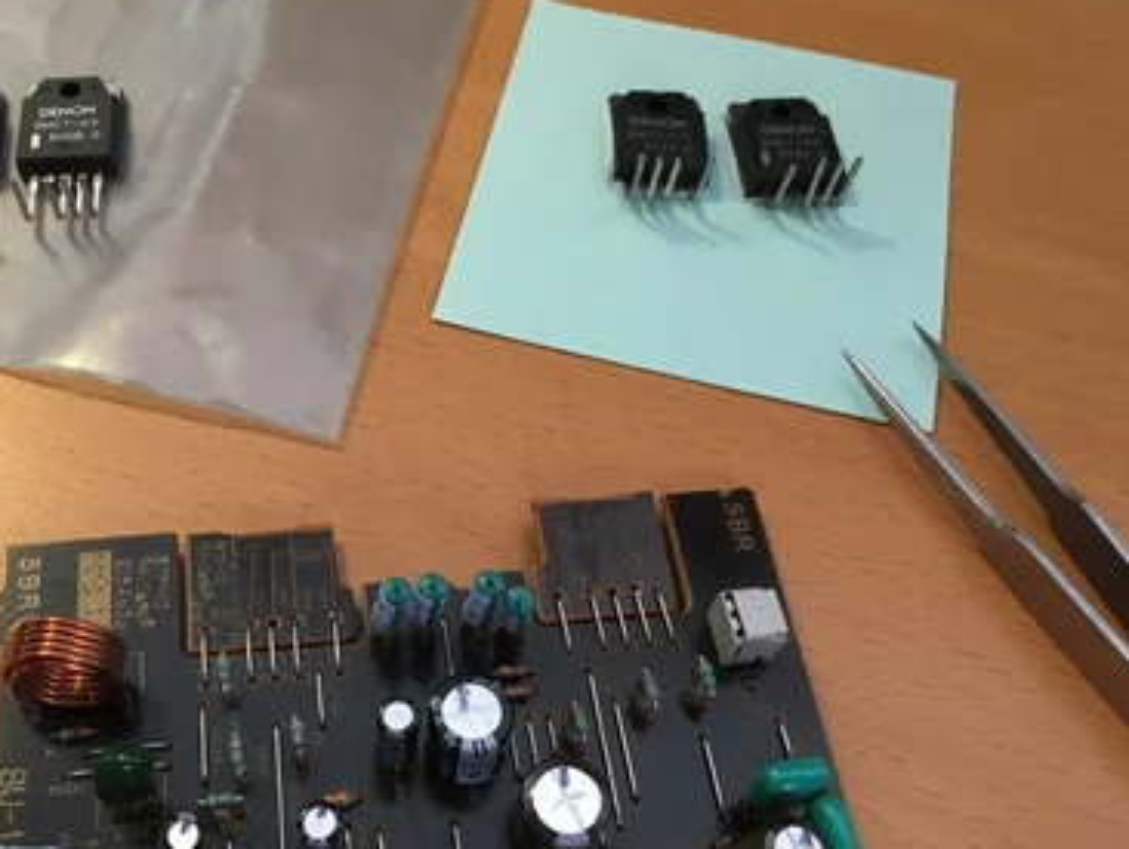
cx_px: 395
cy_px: 466
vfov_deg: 37.7
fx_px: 1240
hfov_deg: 48.3
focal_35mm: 38
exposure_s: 1/33
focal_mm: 4.15
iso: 160
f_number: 2.2
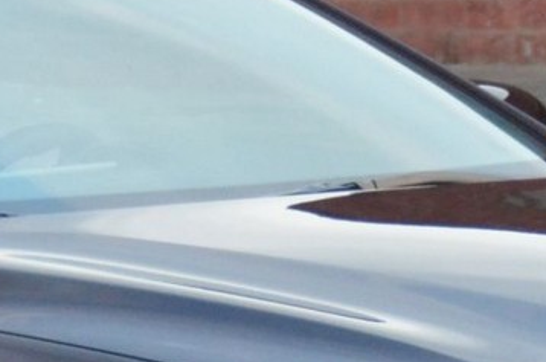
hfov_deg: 1.9
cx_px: -363
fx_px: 16623
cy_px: 350
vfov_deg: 1.2
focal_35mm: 1098
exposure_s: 1/320
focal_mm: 105
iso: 1600
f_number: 5.3
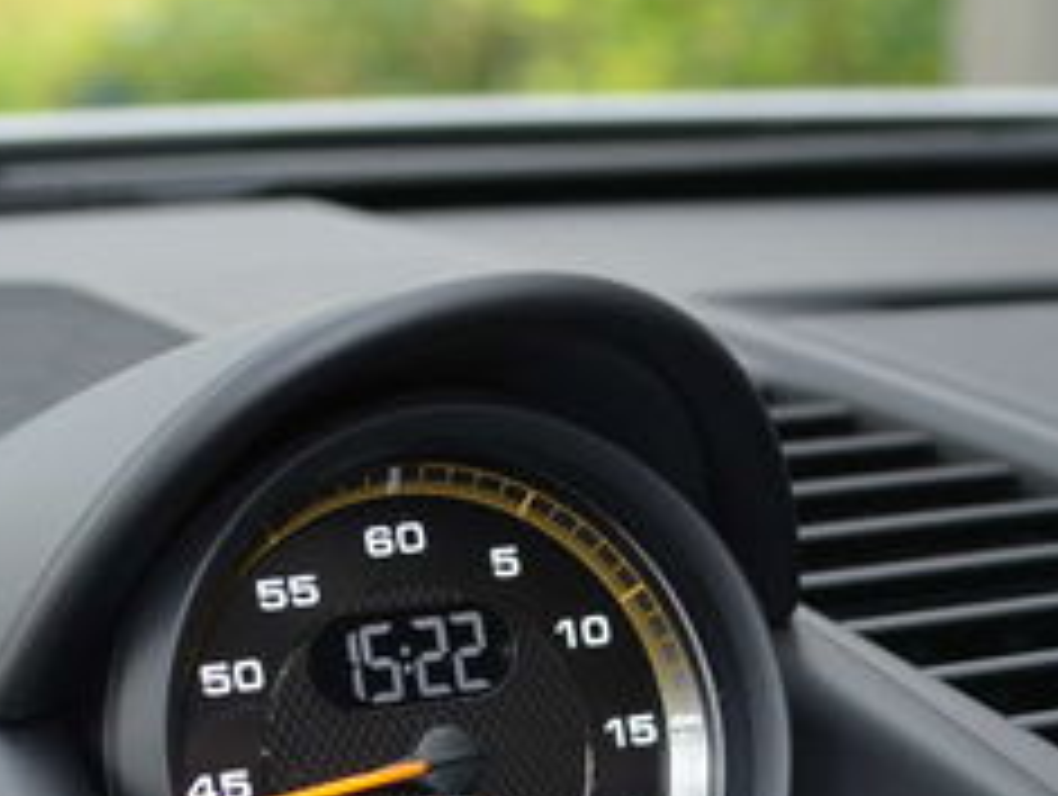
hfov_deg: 16.1
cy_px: 783
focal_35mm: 122
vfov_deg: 12.1
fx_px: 3735
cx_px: 432
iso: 200
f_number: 4.2
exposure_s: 1/200
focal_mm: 26
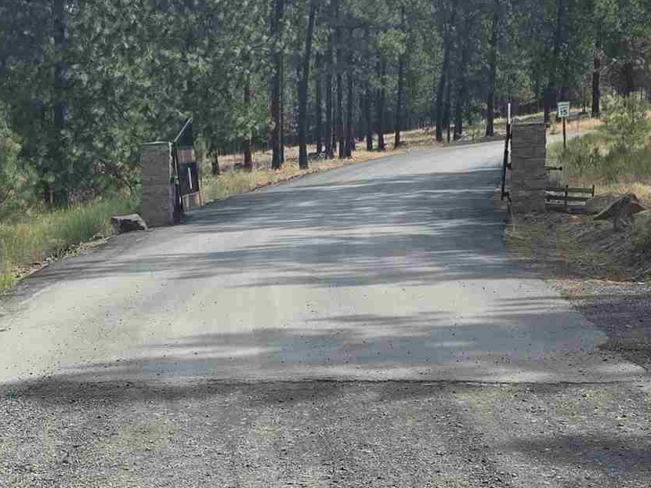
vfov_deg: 17.2
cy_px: 400
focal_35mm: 85
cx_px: 30
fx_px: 1598
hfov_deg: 22.3
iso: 12
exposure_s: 1/659
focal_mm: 6.3
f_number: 1.7
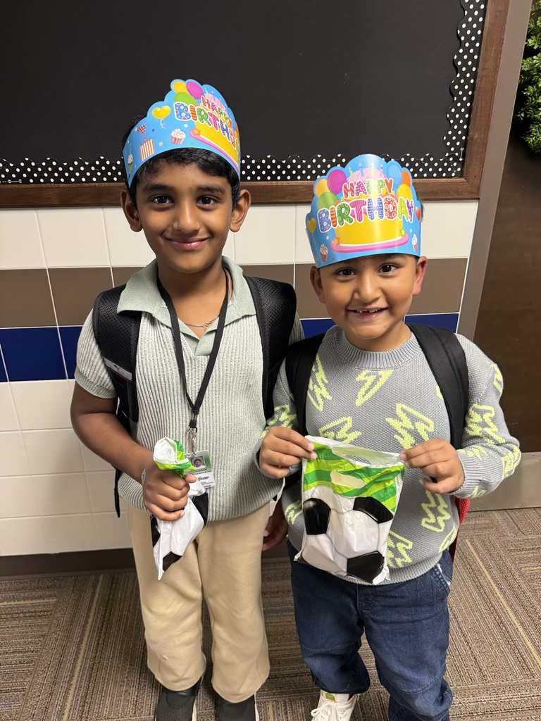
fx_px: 500
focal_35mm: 24
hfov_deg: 56.8
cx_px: 270
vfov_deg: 71.6
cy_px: 360
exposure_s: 1/60
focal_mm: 6.76
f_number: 1.78
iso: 320
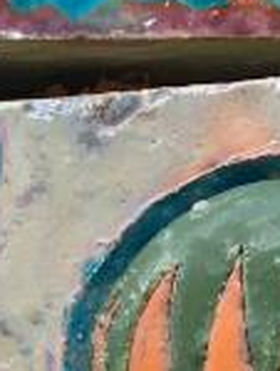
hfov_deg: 8.3
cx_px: 144
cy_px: 545
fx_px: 1936
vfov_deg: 10.6
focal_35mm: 180
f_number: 2.2
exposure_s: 1/33
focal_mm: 4.15
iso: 40
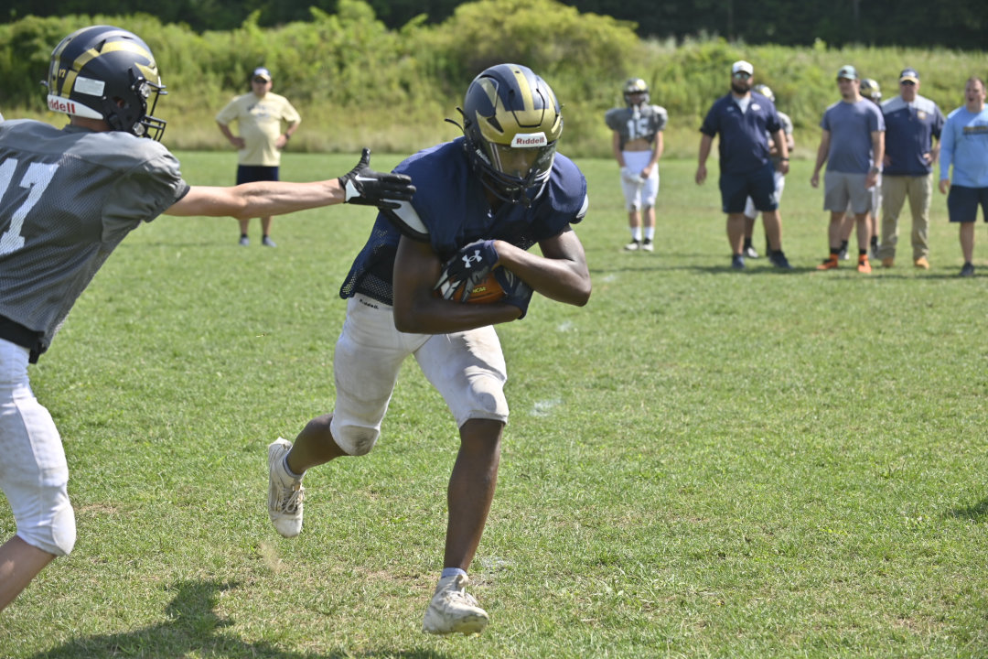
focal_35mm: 98
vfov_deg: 14.0
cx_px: 494
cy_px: 330
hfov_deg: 20.8
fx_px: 2689
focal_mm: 98
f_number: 5
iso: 100
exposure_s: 1/1000
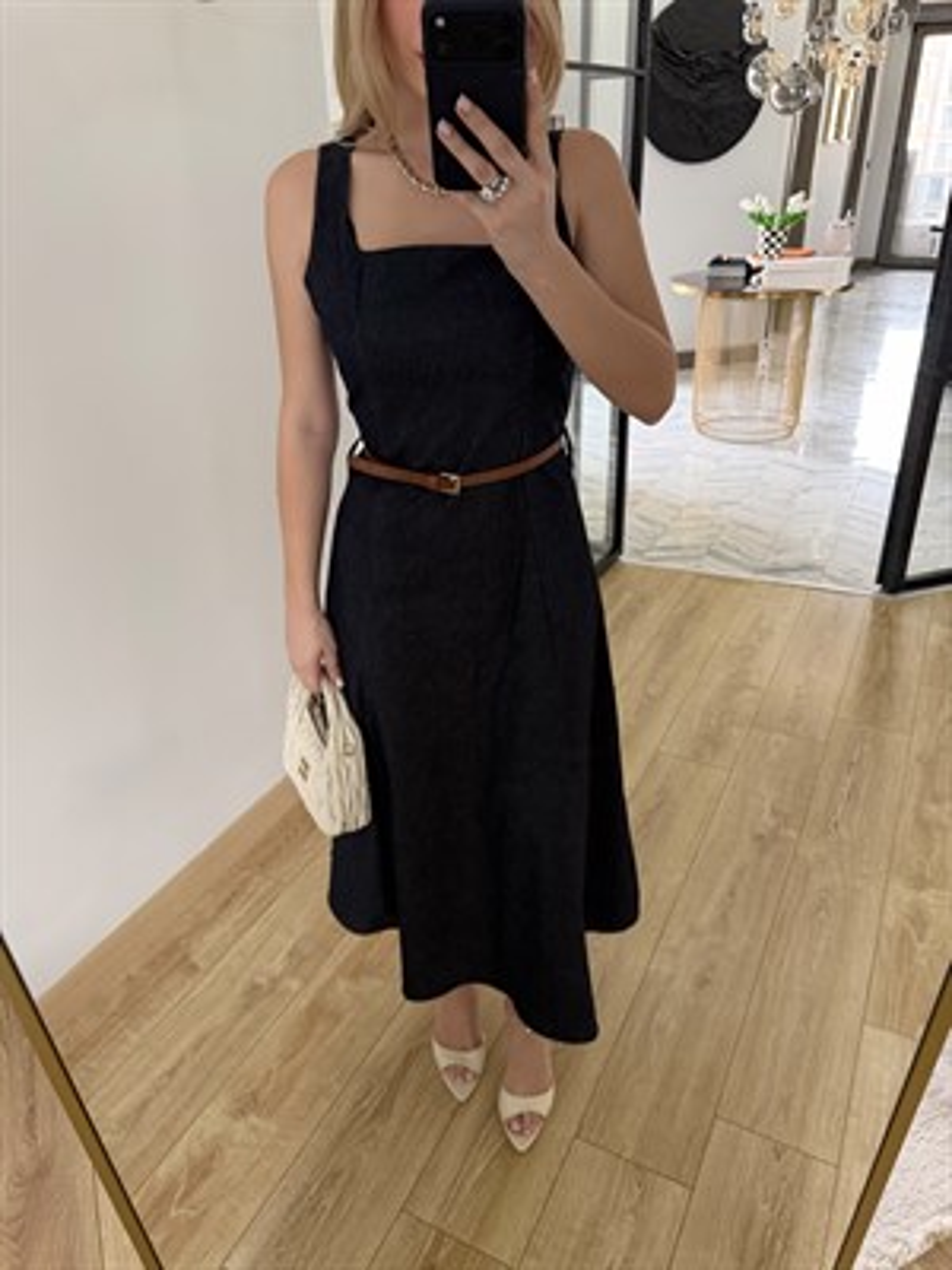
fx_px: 880
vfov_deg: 71.6
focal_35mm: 24
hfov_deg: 56.8
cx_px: 476
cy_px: 635
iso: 320
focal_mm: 6.76
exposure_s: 1/50
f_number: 1.78
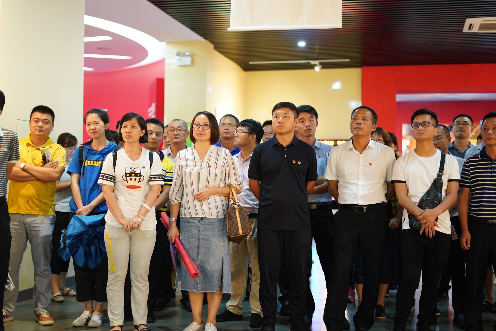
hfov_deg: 39.6
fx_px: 689
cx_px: 248
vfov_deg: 27.0
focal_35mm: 50
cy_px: 166
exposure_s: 1/40
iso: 2500
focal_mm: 50
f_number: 1.8
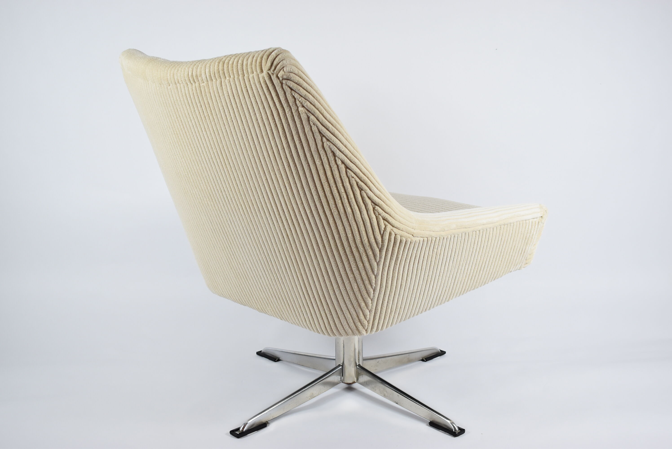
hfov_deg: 44.9
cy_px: 224
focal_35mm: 44
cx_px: 336
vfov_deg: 30.9
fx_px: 813
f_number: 5
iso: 800
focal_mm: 29
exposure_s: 1/125
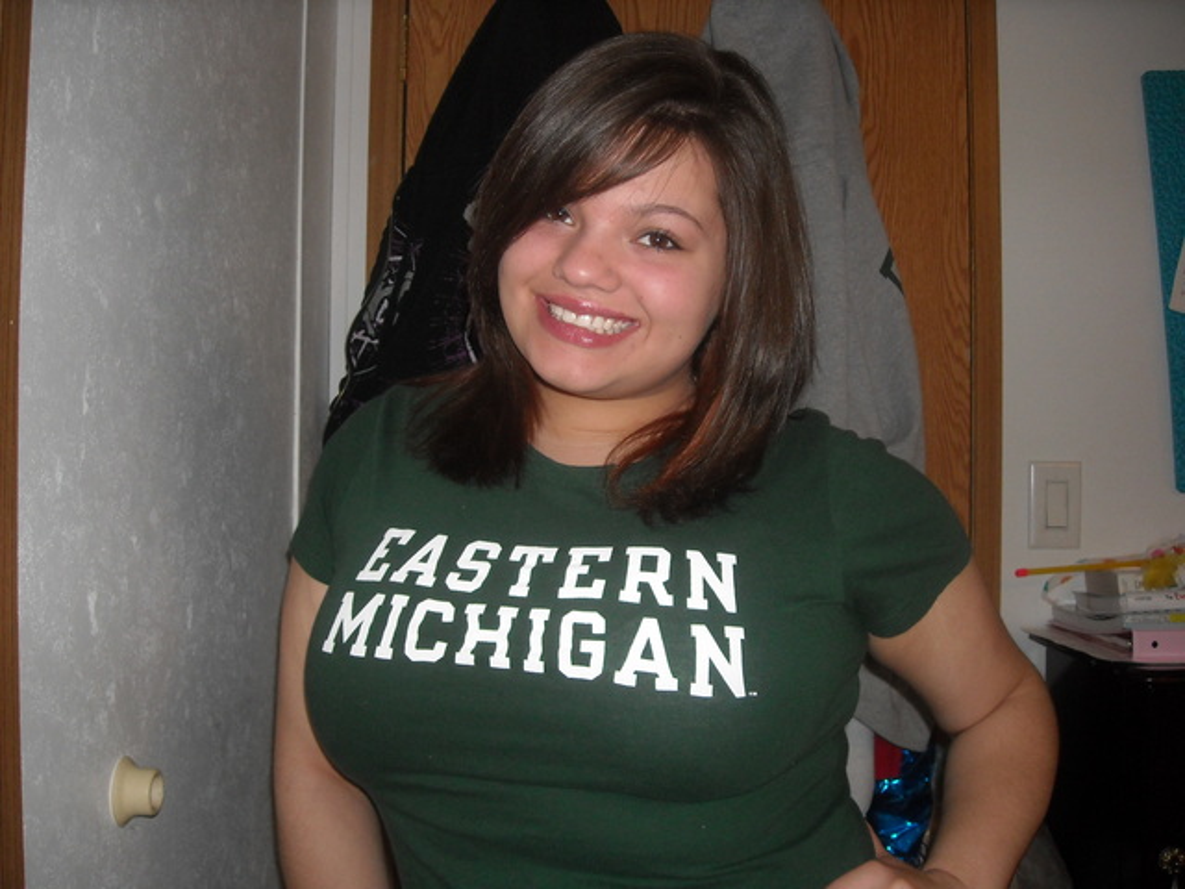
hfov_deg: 52.6
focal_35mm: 35
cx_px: 592
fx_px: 1198
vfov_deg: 40.7
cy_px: 444
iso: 200
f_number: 2.8
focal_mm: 5.7
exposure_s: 1/60
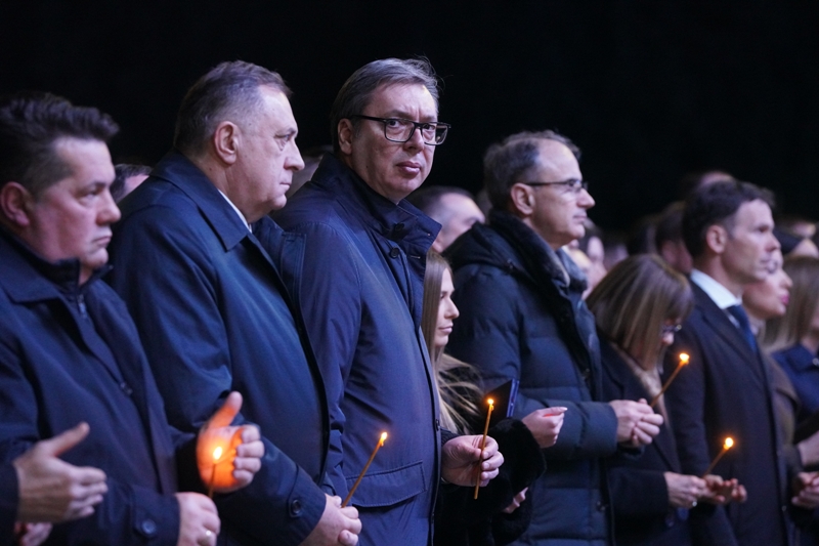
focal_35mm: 184
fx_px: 4185
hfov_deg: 11.2
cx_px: 410
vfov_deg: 7.5
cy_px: 273
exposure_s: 1/200
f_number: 4.5
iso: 8000
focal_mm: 184
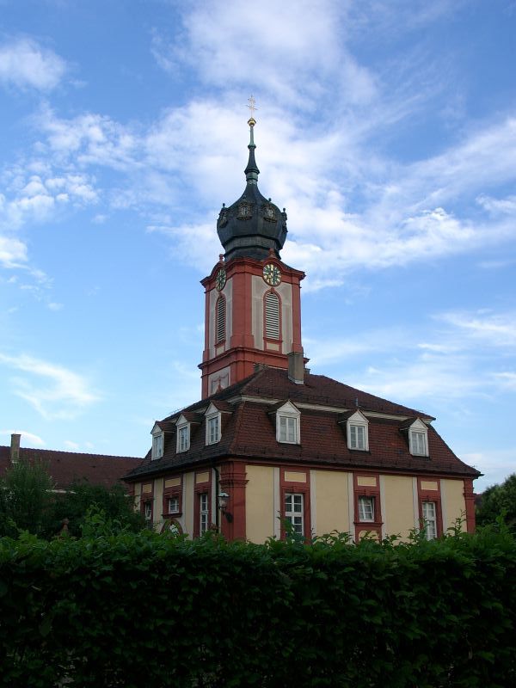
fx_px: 696
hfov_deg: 40.7
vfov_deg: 52.6
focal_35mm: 35
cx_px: 258
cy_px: 344
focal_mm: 7.39
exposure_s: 1/319
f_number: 4
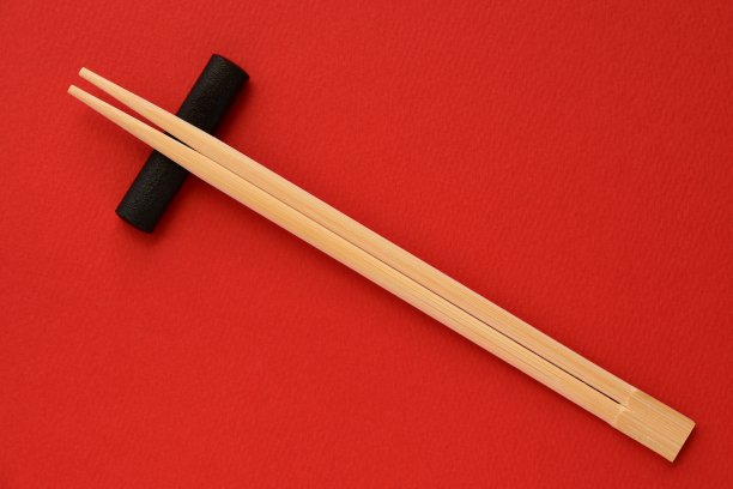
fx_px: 2443
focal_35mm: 120
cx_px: 366
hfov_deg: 17.1
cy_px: 244
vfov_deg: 11.4
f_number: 8
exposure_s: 1/8
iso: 200
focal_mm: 80
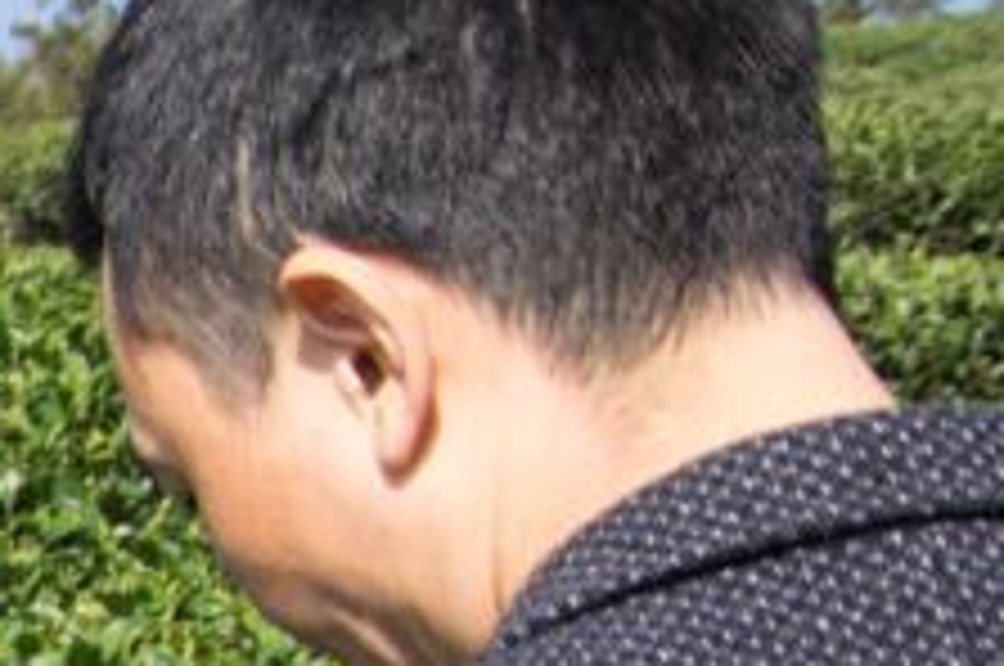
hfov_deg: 11.5
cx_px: -1468
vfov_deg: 8.9
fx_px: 4038
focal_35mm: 145
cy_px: 1285
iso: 100
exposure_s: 1/125
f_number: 9
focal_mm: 18
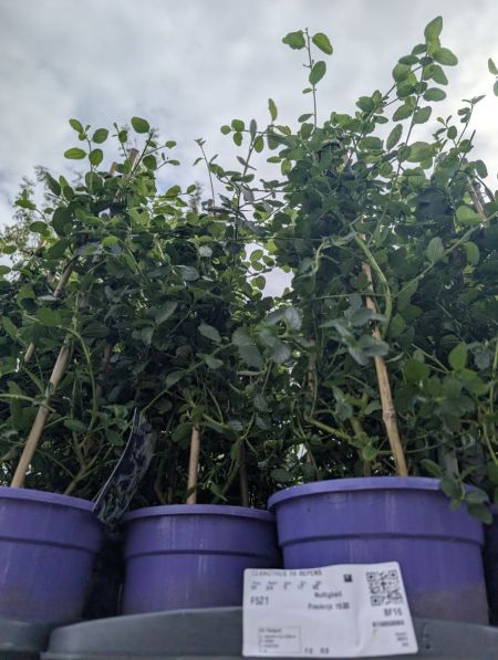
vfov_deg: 71.5
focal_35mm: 24
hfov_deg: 57.0
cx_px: 249
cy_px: 330
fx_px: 459
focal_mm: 6.9
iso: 20
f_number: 1.68
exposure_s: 1/3175
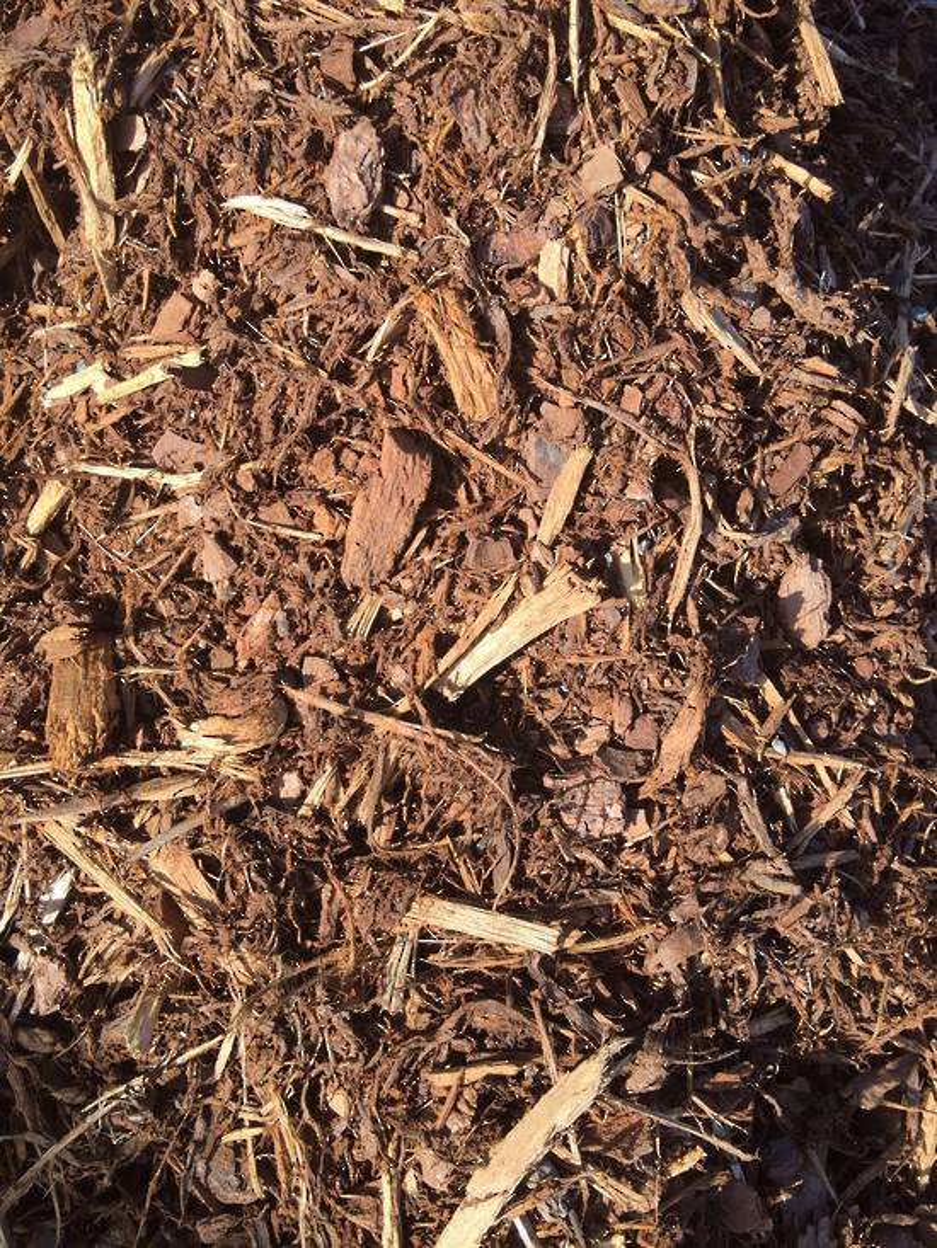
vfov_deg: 61.7
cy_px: 624
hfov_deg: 48.2
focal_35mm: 29
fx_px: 1046
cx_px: 468
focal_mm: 4.15
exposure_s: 1/549
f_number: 2.2
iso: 32
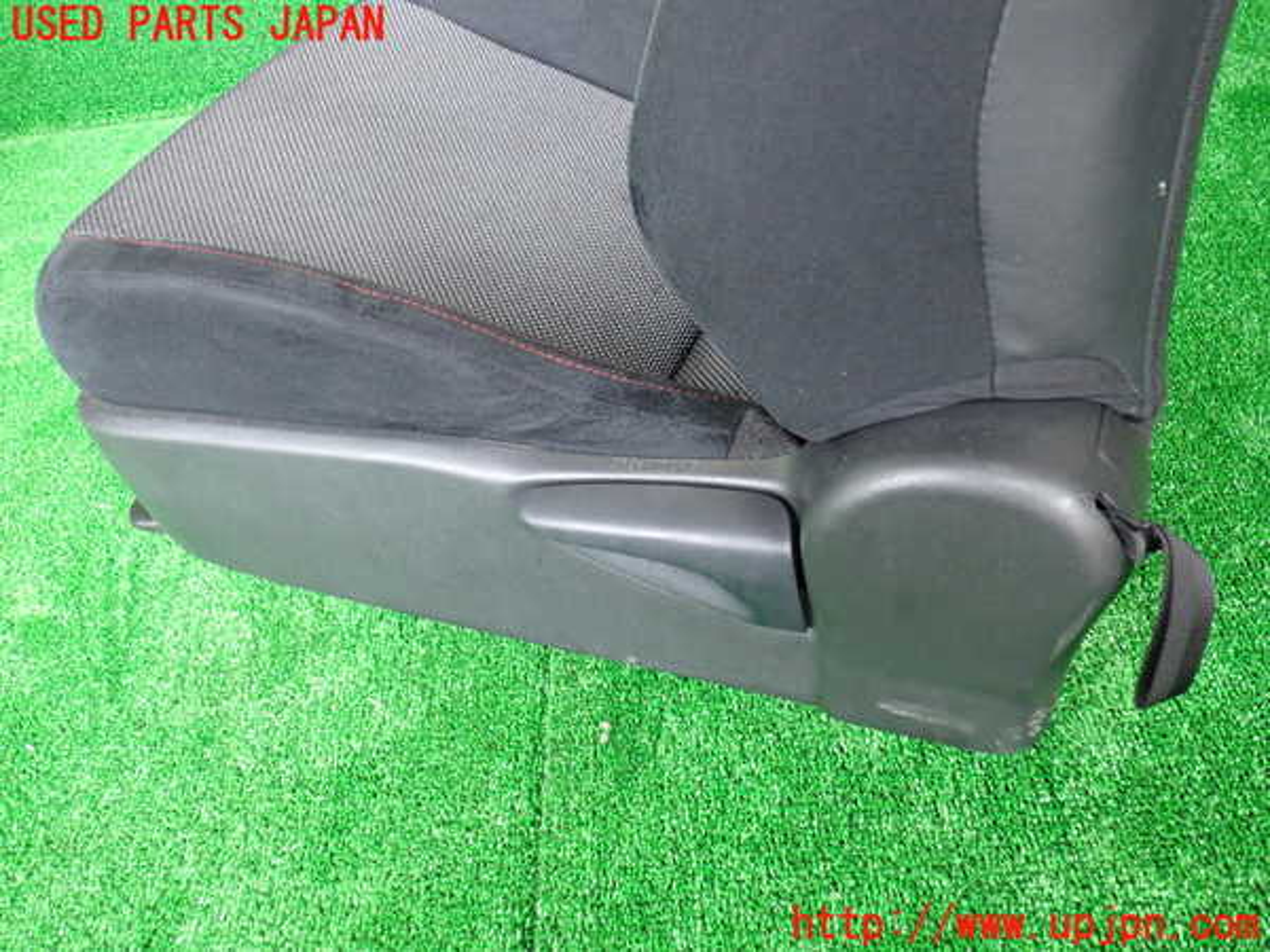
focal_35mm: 30
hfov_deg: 60.0
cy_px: 476
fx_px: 1101
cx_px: 635
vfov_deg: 46.8
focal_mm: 5.4
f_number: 2.3
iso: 800
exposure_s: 1/100
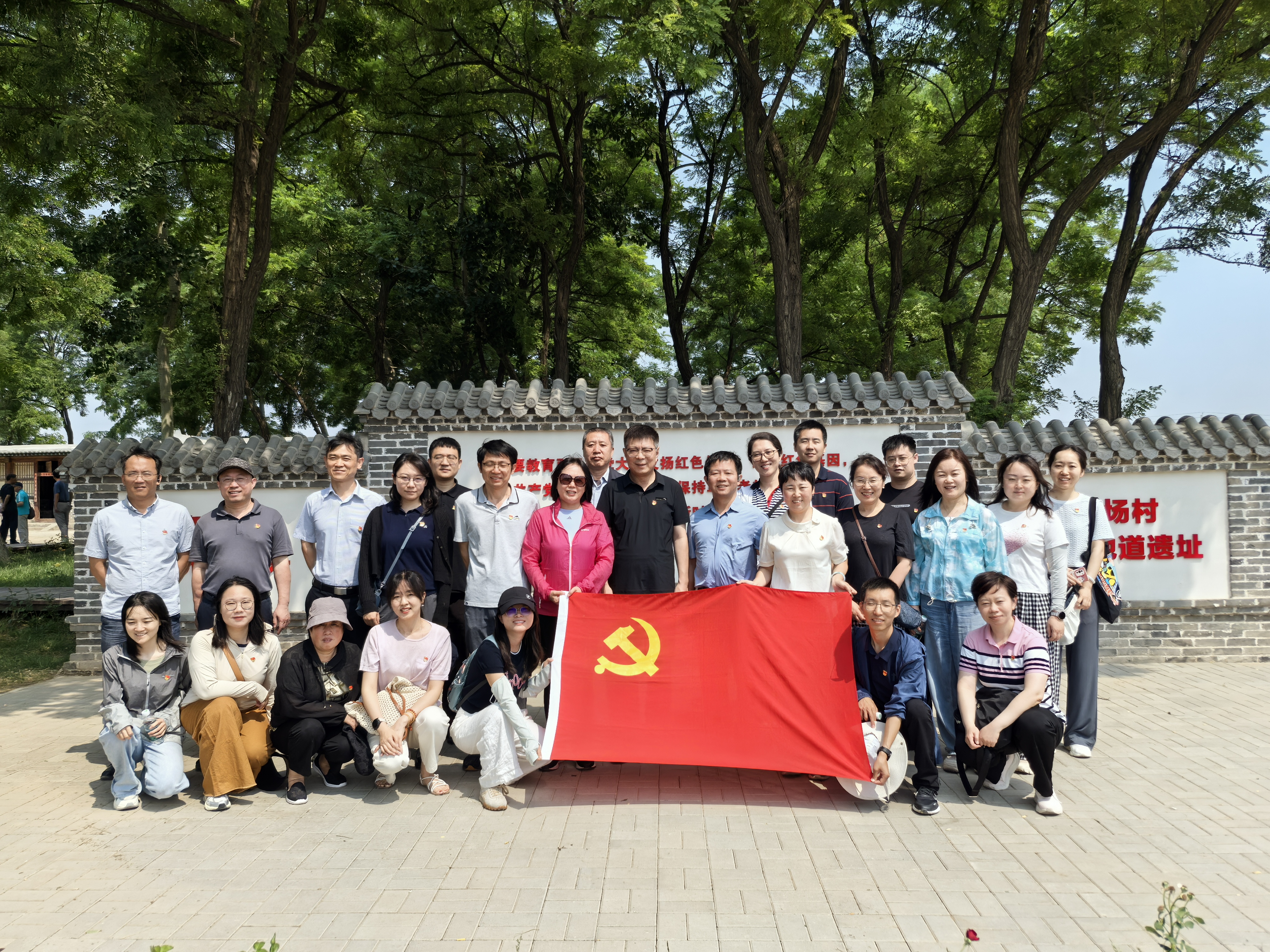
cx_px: 635
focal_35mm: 27
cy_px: 476
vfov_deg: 51.4
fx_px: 991
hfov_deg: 65.3
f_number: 1.4
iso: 50
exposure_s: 1/6135
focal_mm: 5.75
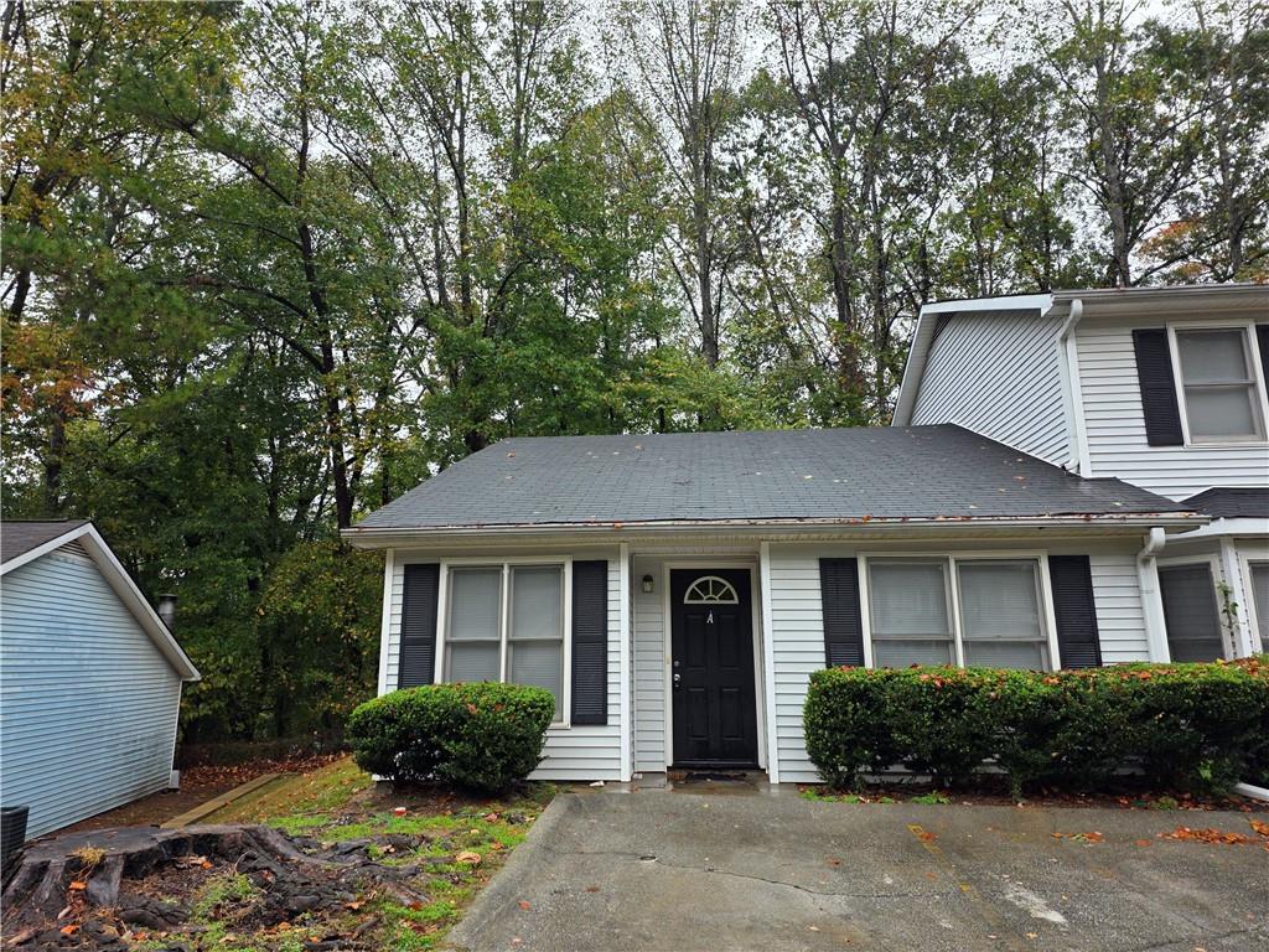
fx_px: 843
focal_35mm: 23
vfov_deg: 58.9
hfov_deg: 73.9
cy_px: 476
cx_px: 634
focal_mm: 6.25
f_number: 1.7
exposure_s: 1/359
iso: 32
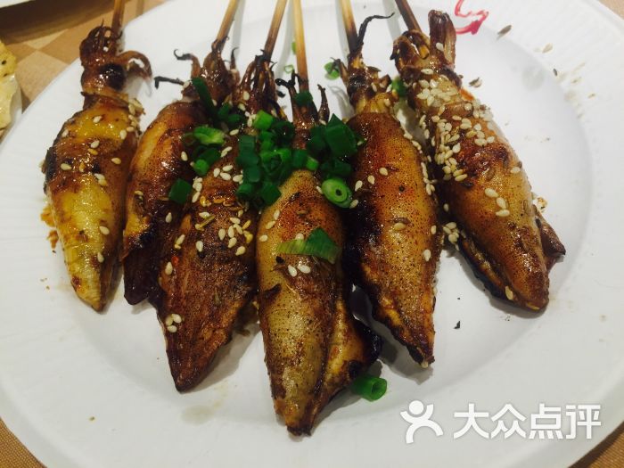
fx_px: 523
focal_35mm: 29
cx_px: 312
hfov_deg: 61.7
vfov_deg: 48.2
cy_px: 234
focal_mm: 4.15
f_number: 2.2
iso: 32
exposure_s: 1/50
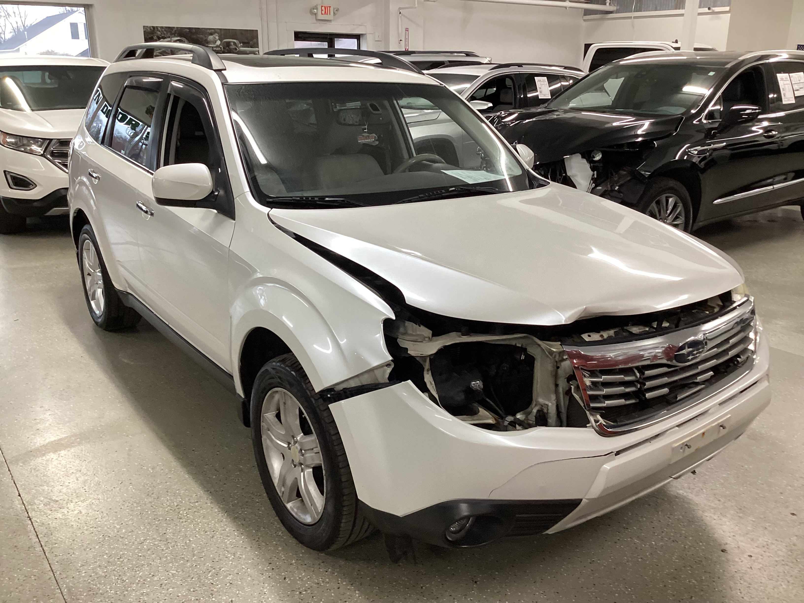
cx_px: 402
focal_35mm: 31
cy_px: 302
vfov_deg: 45.4
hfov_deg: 58.4
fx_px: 720
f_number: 2.4
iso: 160
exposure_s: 1/50
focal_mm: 3.3
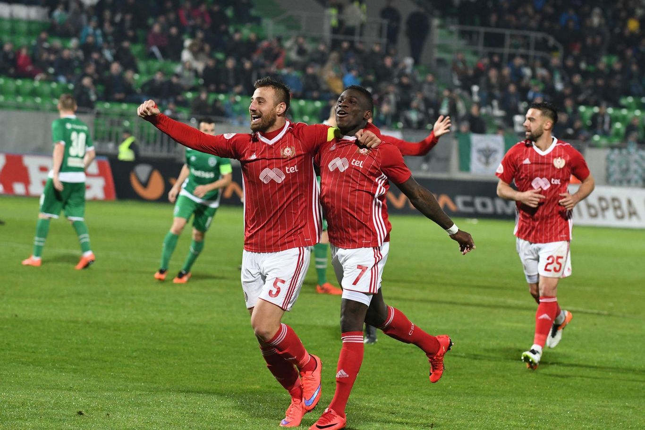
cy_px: 215
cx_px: 322
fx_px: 3494
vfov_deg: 7.0
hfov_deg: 10.5
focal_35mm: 195
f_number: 3.2
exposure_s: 1/1600
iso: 3200
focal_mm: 130
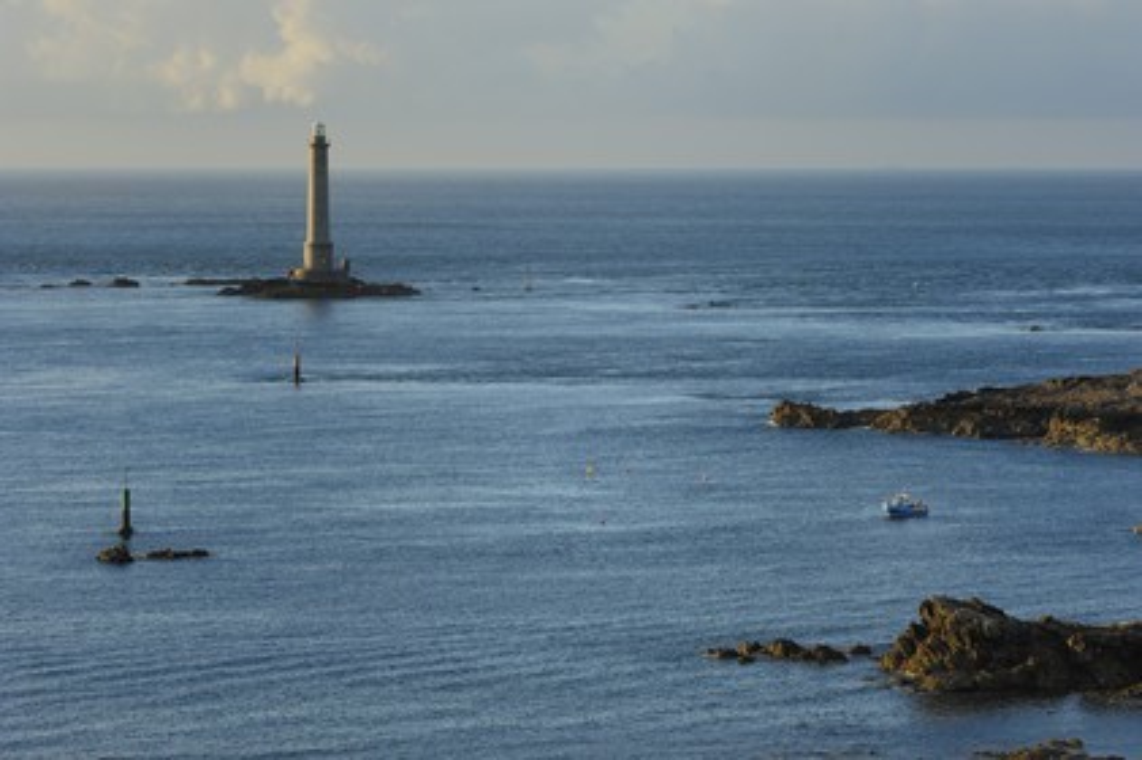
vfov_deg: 8.7
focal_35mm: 158
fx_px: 4992
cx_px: 571
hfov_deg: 13.1
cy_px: 380
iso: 100
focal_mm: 105
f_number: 9
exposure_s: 1/50
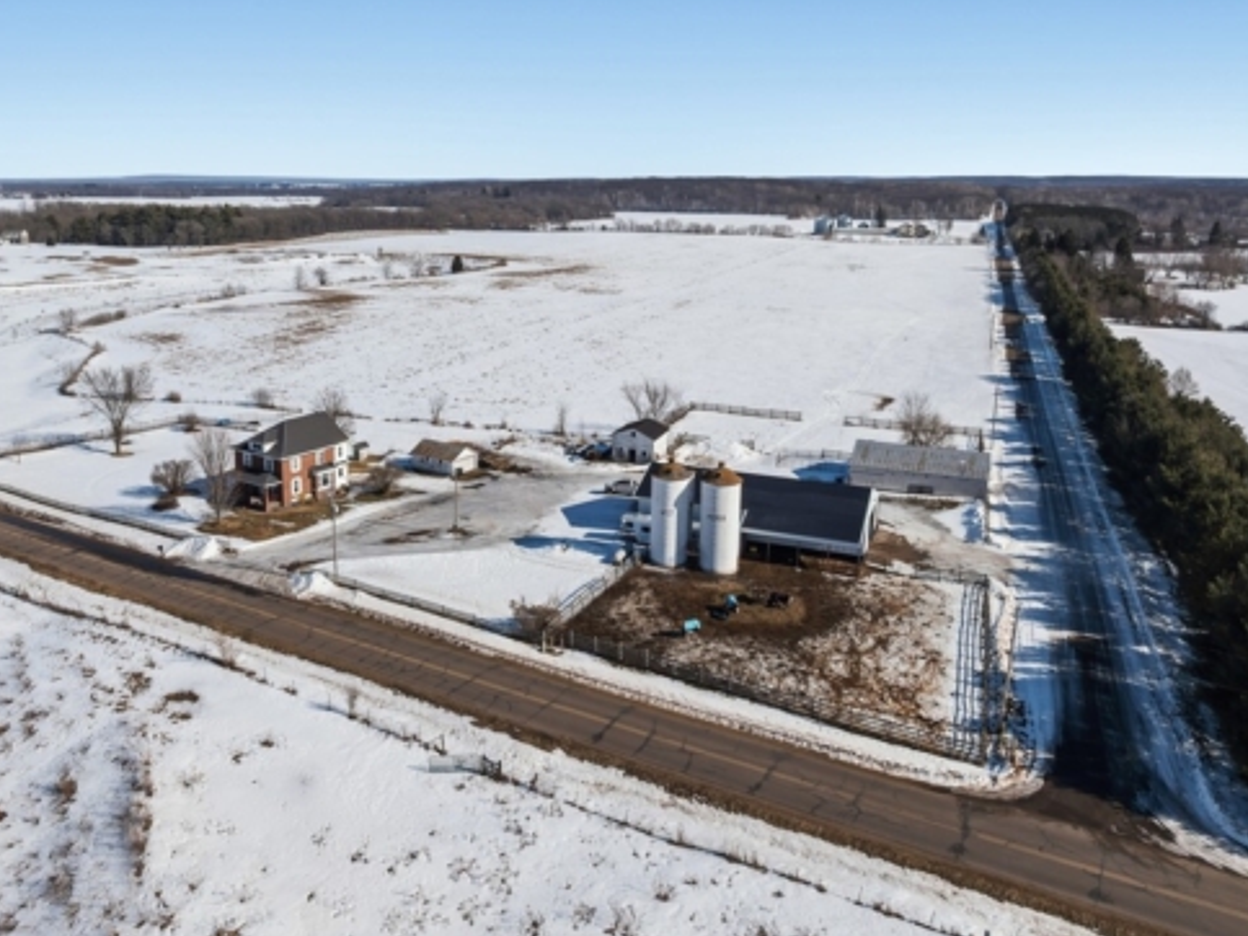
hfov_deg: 61.2
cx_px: 501
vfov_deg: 48.0
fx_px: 1045
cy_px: 385
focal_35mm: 29
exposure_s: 1/1600
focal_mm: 12.3
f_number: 5.6
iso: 100
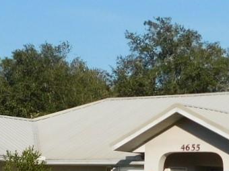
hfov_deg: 13.7
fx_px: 933
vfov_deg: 10.5
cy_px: 161
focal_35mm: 141
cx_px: -27
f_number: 6.4
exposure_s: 1/500
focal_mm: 5.3
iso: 125
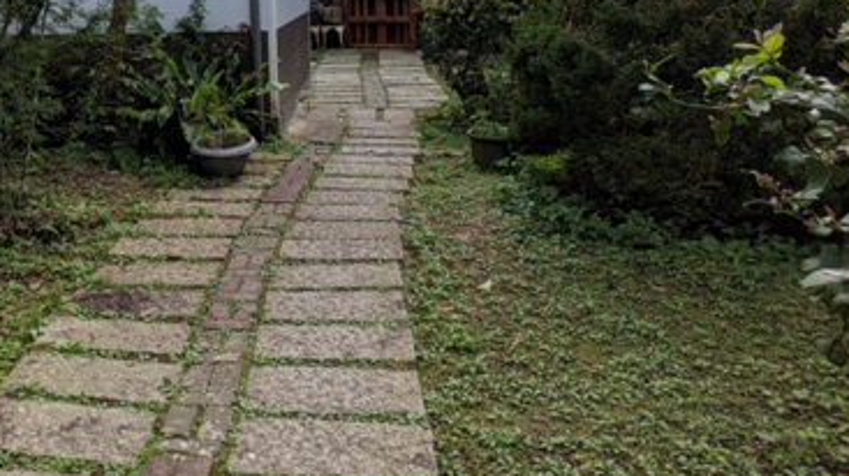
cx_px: 206
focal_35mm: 38
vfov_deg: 28.1
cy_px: -58
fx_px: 855
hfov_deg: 50.5
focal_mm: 2.22
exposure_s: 1/2132
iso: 38
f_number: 2.2
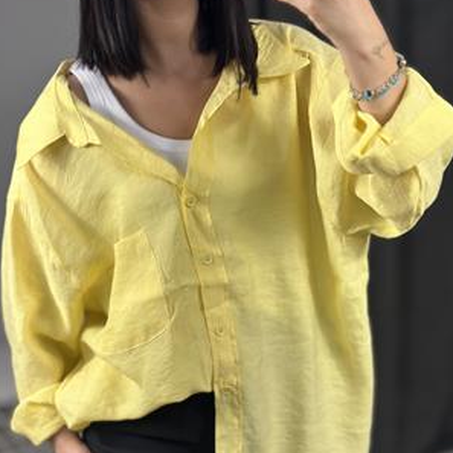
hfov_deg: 29.1
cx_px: 229
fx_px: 874
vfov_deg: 28.9
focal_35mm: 59
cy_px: 292
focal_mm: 6.86
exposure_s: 1/130
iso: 64
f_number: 1.78
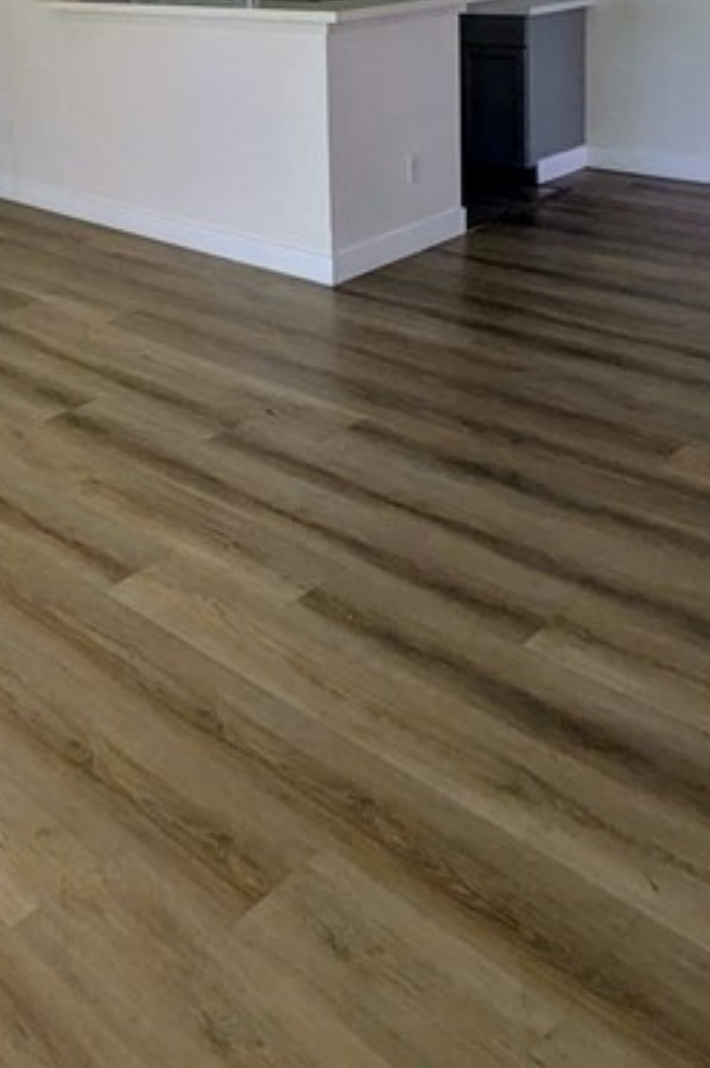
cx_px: 76
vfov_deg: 42.5
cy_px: 23
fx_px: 1185
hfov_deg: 31.8
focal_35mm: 40
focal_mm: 1.83
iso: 95
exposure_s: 1/40
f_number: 2.2
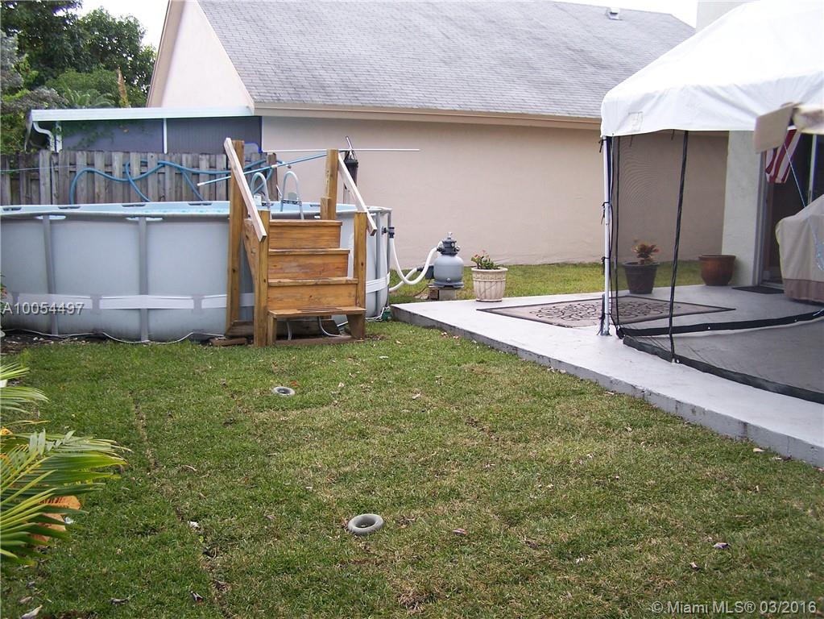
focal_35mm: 38
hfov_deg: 49.0
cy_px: 310
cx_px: 412
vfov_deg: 37.7
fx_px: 905
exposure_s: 1/125
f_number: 2.8
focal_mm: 6.3
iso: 80
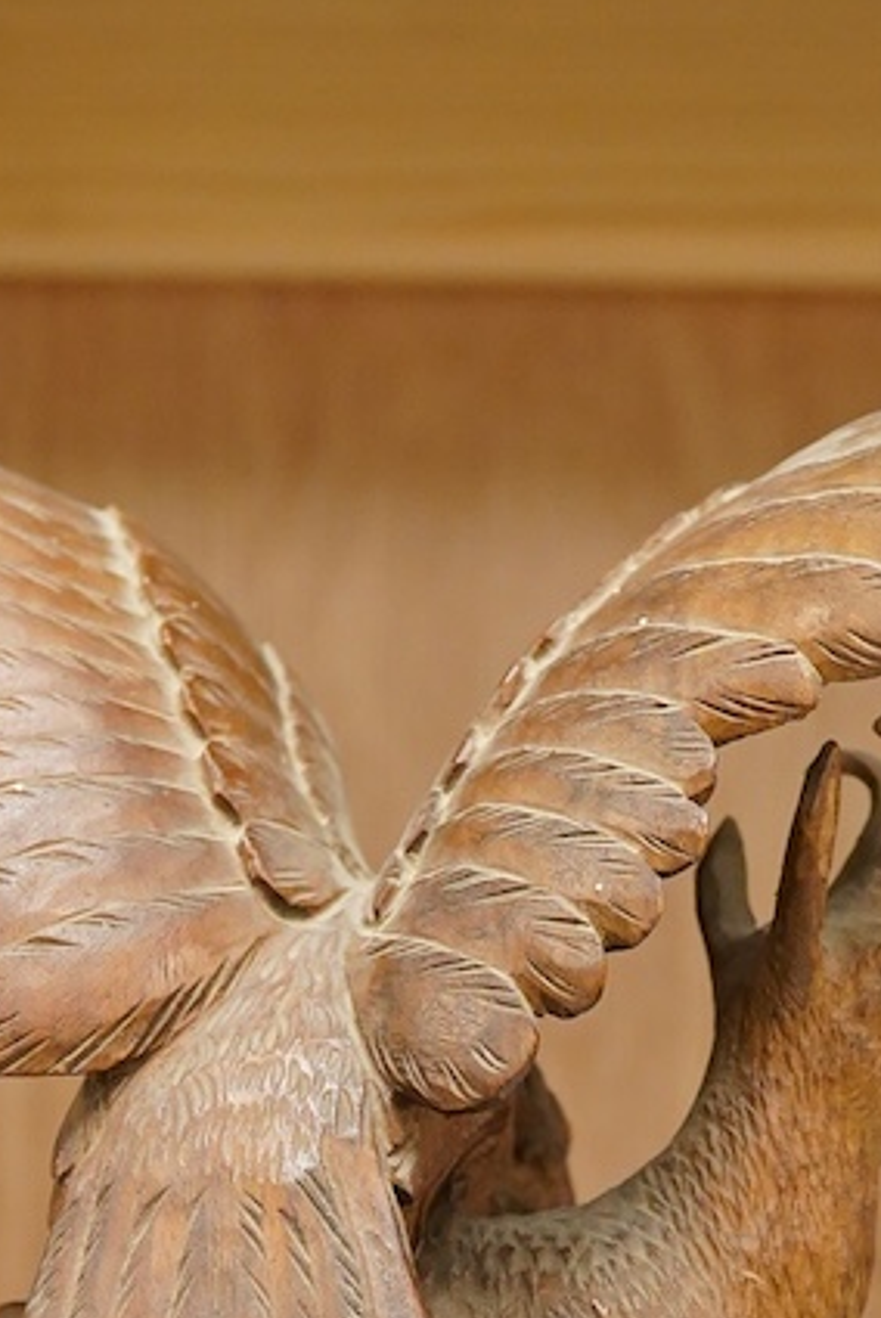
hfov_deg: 11.5
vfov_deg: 16.9
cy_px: 1242
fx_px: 4361
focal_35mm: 119
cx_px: 422
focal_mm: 30
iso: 2500
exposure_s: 1/160
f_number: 7.1
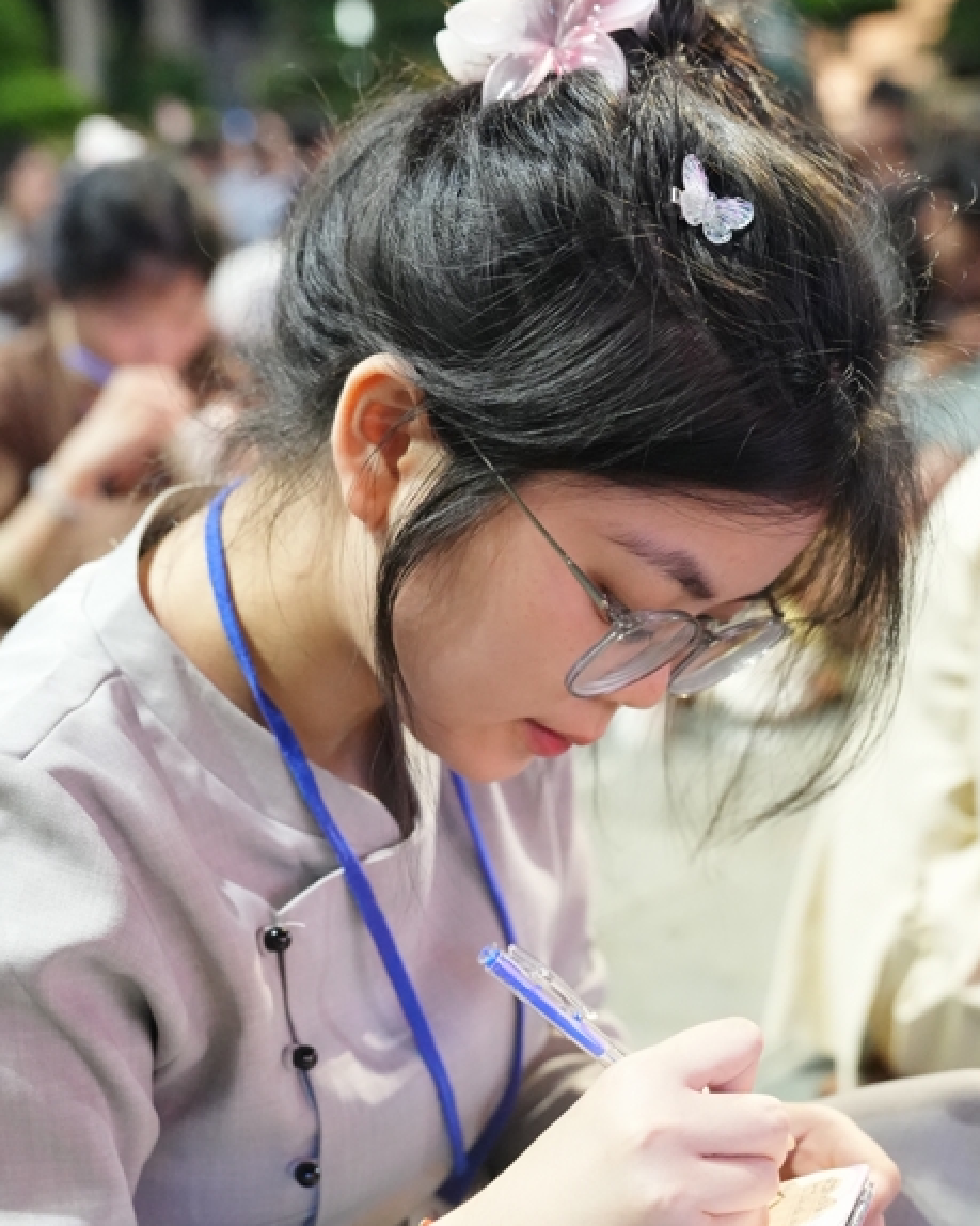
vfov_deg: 31.6
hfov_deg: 25.8
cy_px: 868
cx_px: 515
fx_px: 2140
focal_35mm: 59
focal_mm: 37
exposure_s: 1/60
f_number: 3.2
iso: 8000
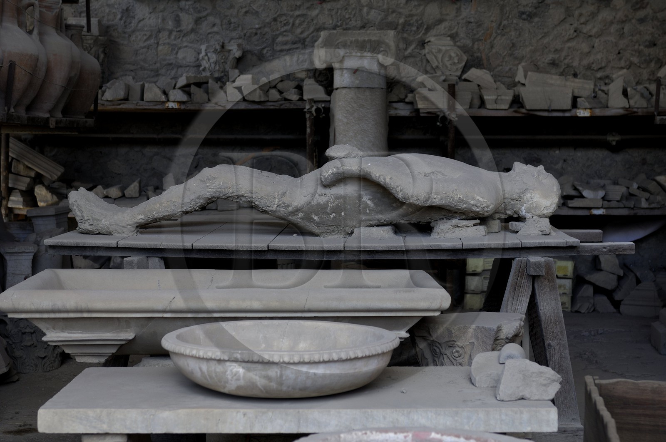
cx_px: 333
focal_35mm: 68
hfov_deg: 29.9
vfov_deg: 20.1
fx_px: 1247
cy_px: 221
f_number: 4.2
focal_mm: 45
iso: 100
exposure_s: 1/80
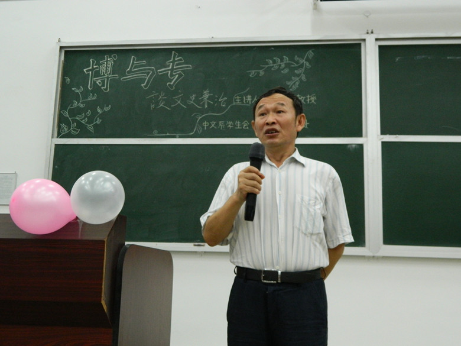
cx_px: 230
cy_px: 173
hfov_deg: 45.8
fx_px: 546
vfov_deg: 35.1
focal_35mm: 41
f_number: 3.5
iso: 400
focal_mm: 7.3
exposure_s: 1/30
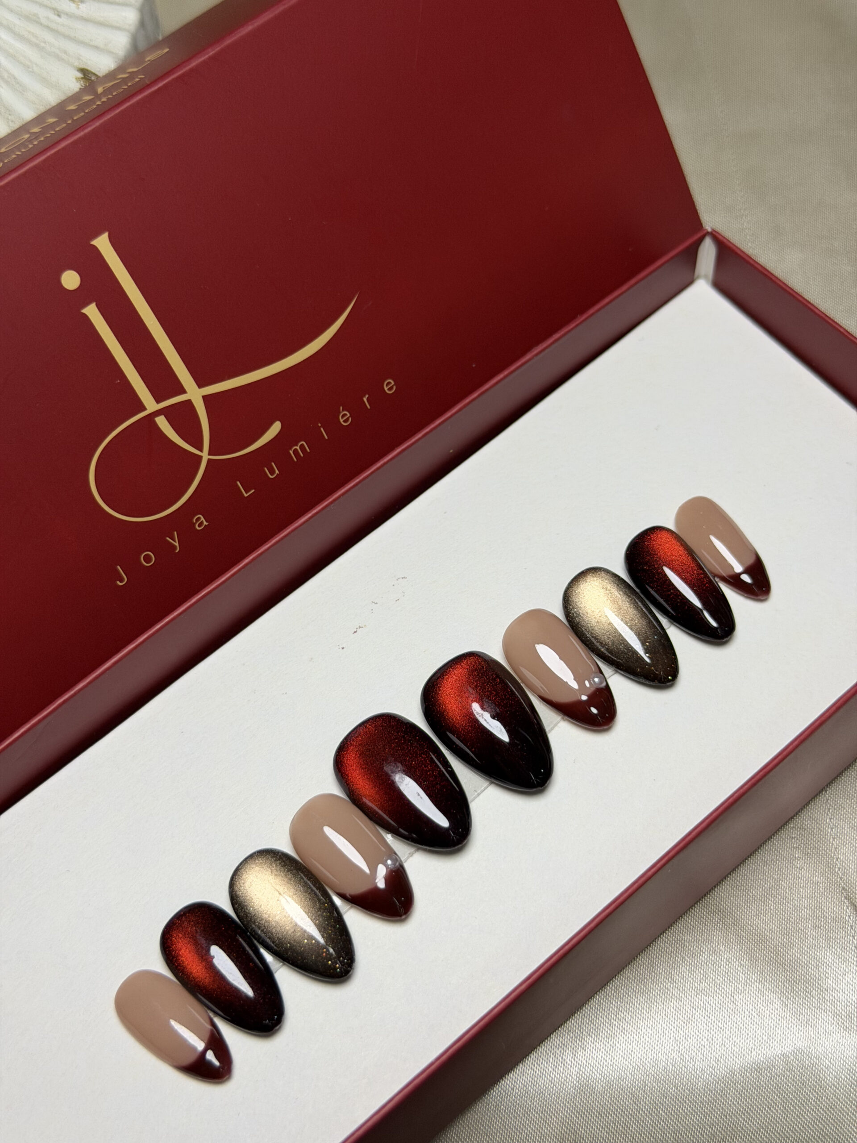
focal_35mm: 48
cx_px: 428
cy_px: 572
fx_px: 1584
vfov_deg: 39.7
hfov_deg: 30.3
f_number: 1.78
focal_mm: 6.76
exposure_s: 1/102
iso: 100
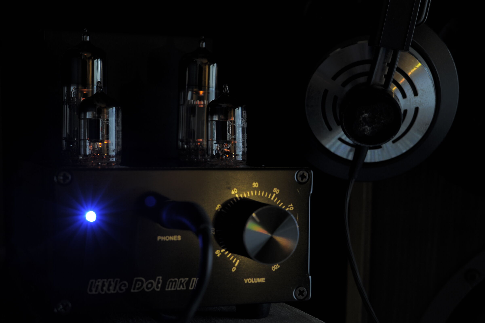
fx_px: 942
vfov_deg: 19.4
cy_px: 162
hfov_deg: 28.9
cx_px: 242
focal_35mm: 70
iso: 200
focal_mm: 70
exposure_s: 4
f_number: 11
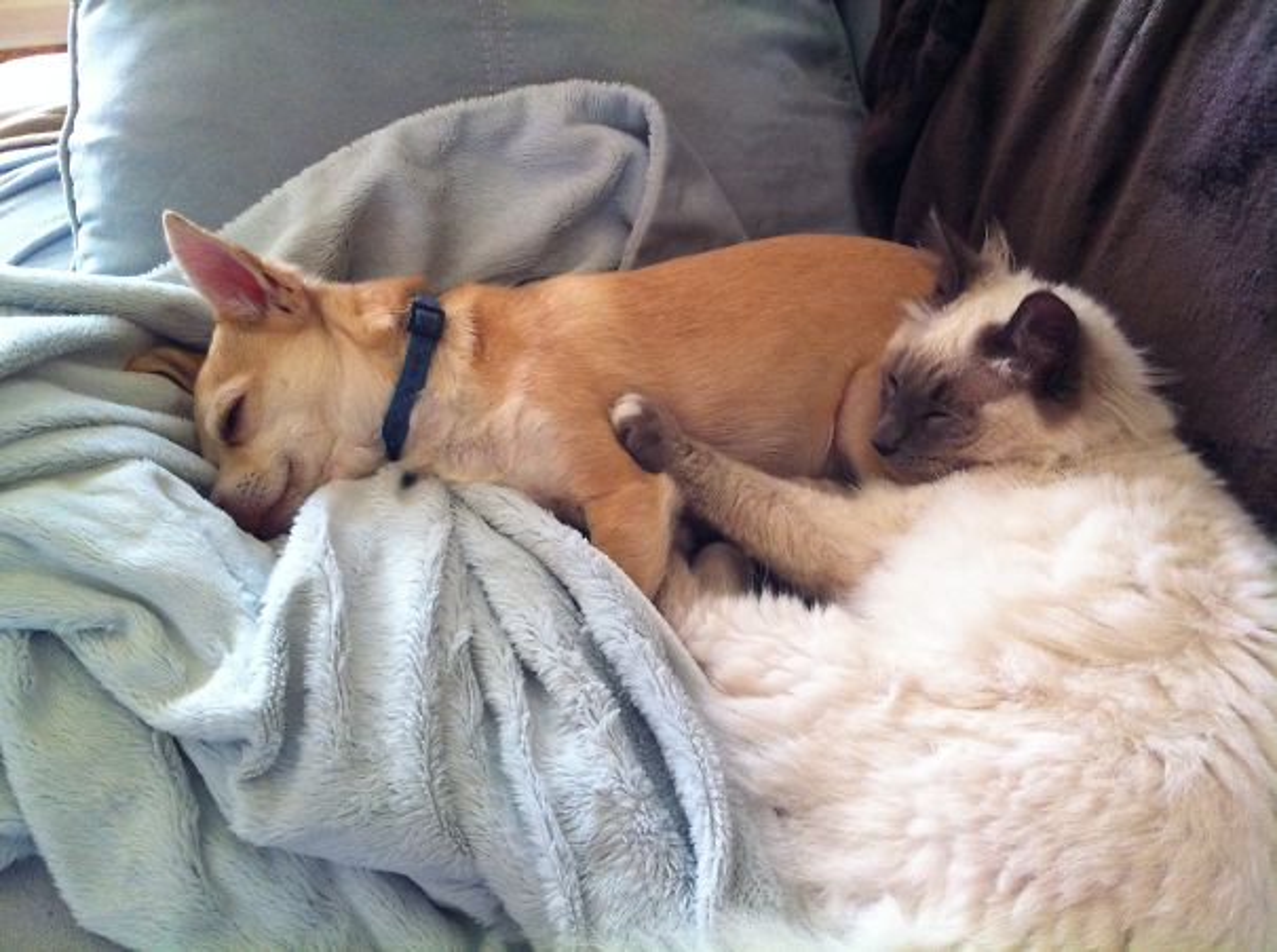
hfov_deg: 52.7
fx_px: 1288
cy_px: 476
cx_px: 638
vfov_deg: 40.6
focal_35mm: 35
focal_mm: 3.85
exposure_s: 1/15
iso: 200
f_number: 2.8
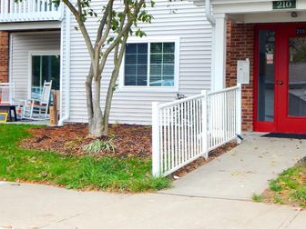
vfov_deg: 22.9
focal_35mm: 64
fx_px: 566
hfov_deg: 30.2
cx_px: 181
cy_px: 90
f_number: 3.6
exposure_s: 1/100
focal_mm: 7.7
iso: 125
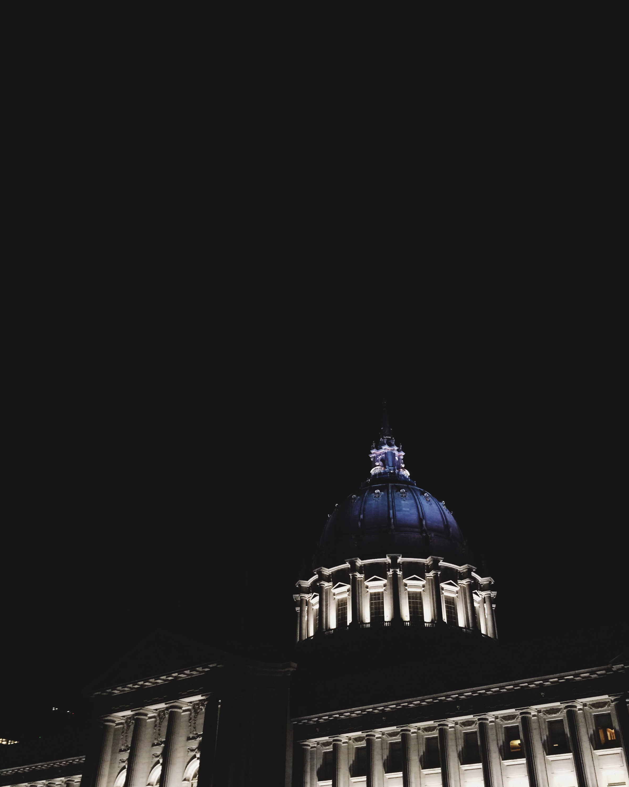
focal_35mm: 31
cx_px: 322
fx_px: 721
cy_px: 406
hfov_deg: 47.1
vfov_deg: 57.2
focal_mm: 4.15
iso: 200
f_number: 2.2
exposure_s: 1/30
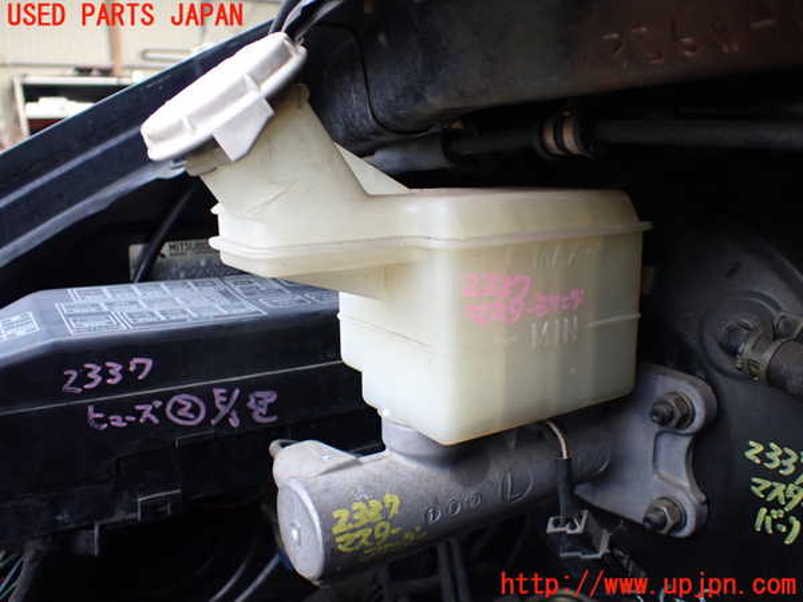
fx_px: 696
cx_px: 402
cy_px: 301
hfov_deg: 60.0
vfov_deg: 46.8
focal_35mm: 30
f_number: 2.3
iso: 320
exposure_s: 1/125
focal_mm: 5.4
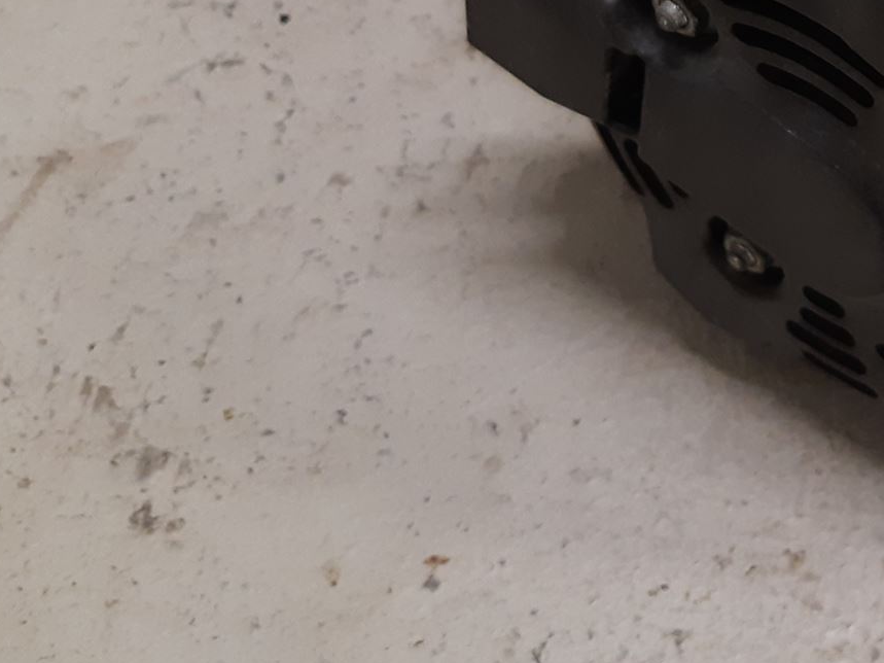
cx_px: 975
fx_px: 1583
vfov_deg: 22.4
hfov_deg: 28.3
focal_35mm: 62
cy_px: -58
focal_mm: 3.93
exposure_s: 1/50
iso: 160
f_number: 1.7
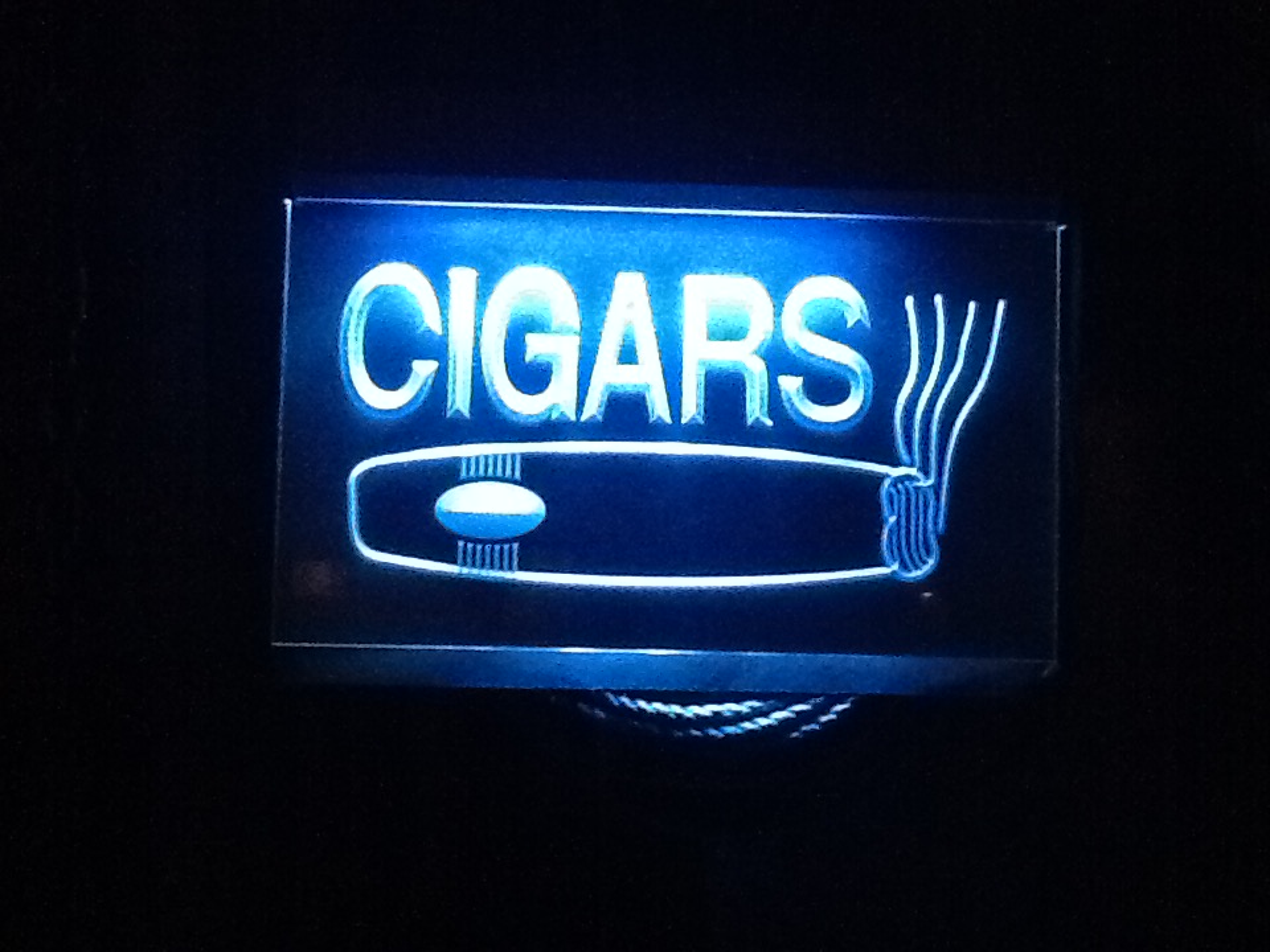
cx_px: 635
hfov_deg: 42.9
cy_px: 476
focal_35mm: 44
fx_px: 1614
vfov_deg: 32.9
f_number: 2.4
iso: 640
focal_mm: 2.03
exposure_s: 1/15
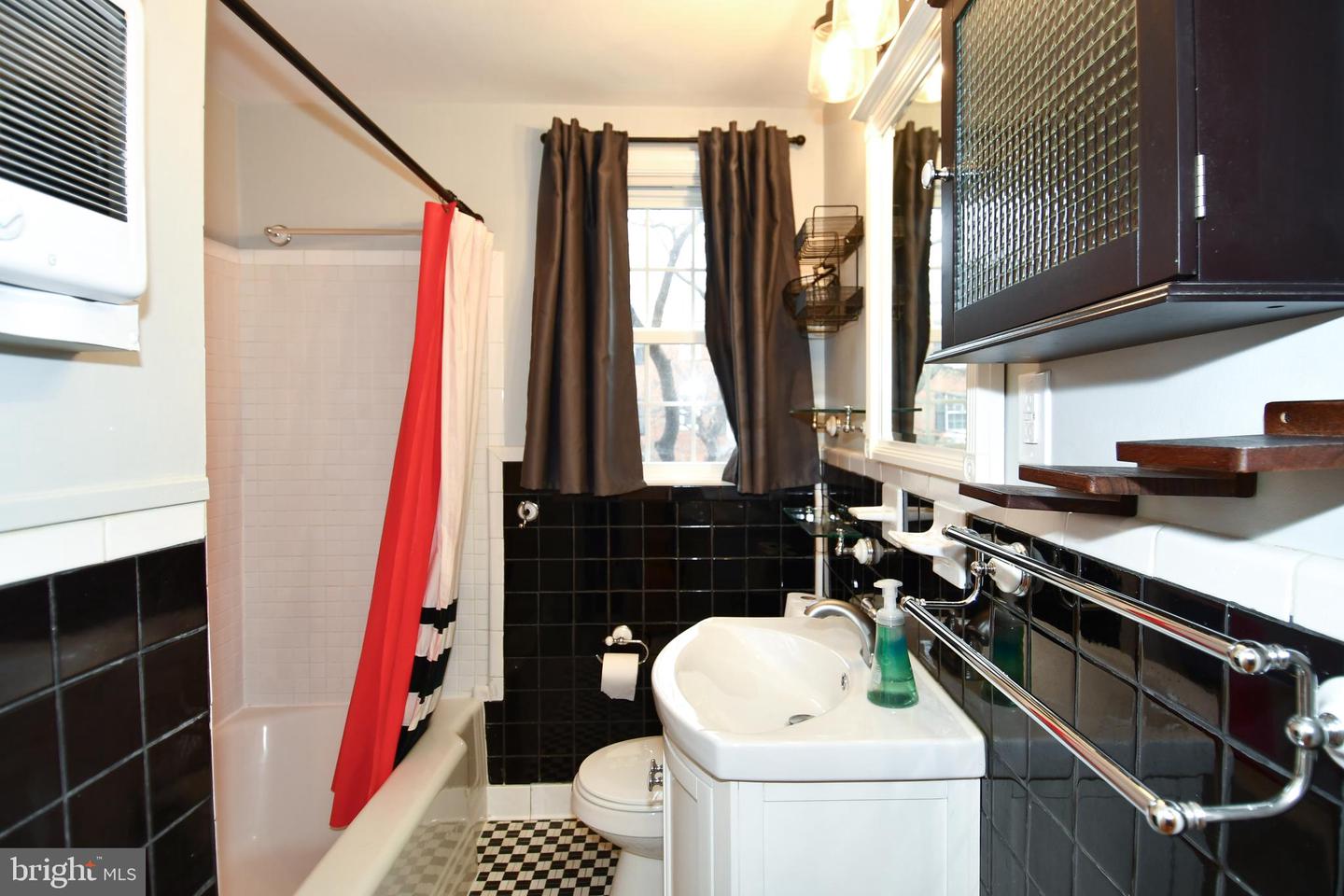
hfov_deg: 90.0
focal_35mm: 18
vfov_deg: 67.4
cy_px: 448
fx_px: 672
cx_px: 672
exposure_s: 1/60
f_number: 4
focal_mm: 12
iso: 500
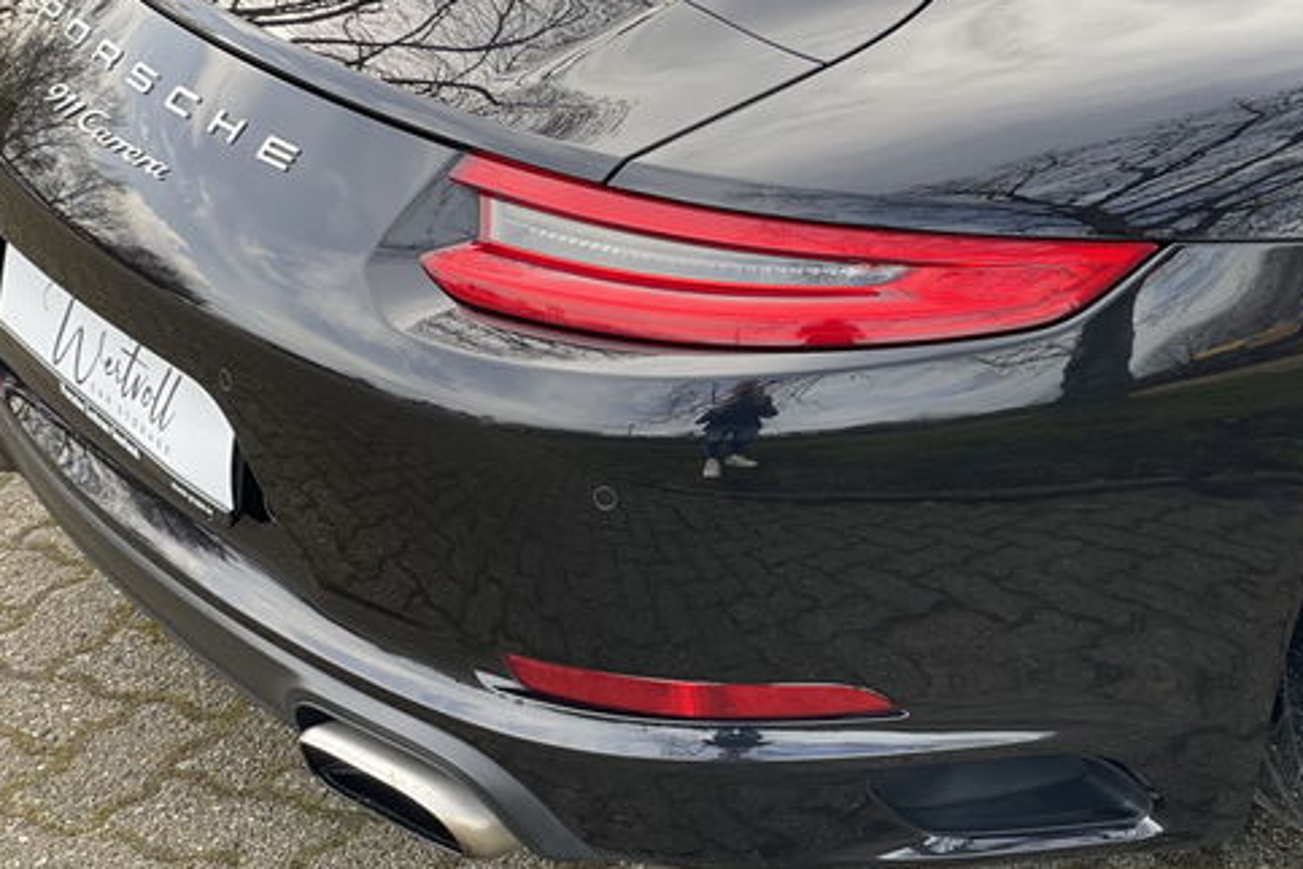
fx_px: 3112
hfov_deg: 23.4
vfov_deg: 15.8
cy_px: 246
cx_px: 952
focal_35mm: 86
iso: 25
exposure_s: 1/122
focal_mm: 6
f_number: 2
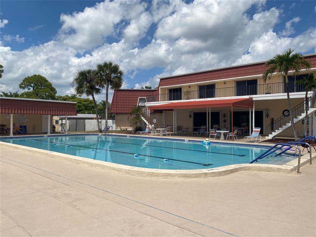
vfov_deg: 53.1
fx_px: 237
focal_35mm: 26
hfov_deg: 67.3
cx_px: 158
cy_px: 118
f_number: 1.8
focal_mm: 4.25
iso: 32
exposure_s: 1/6410
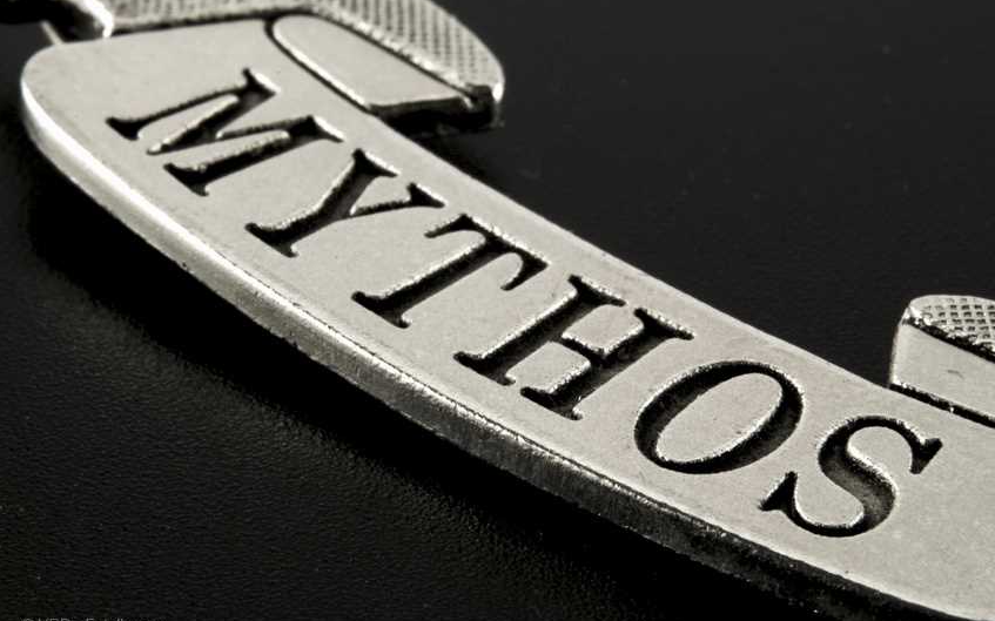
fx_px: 2494
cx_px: 498
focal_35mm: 92
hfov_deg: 22.6
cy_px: 320
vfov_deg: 14.2
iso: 200
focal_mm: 60
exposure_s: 1.3
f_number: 36
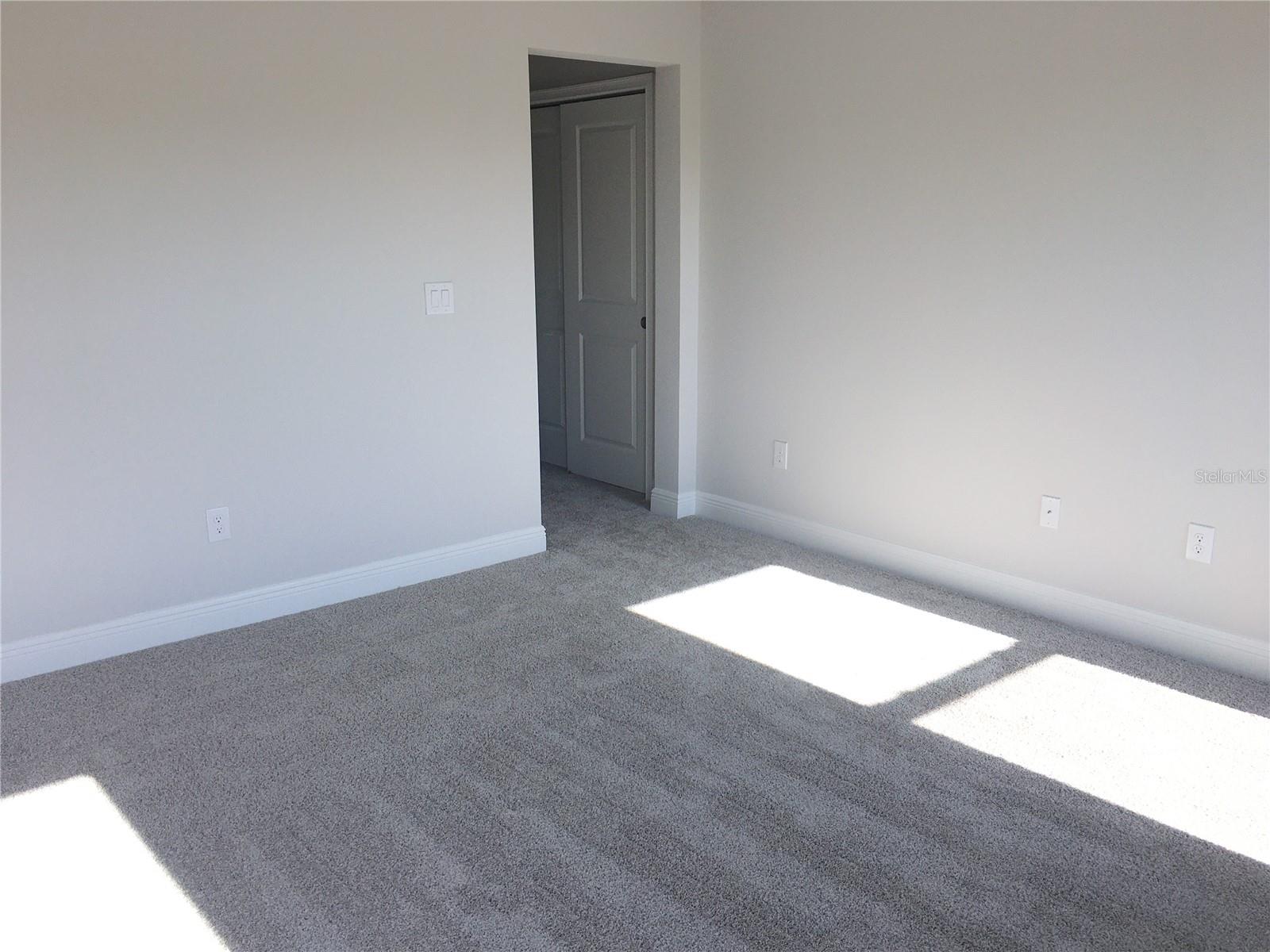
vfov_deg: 48.2
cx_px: 635
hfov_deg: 61.7
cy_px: 476
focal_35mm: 29
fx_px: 1064
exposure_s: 1/229
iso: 25
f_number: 2.2
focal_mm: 4.15
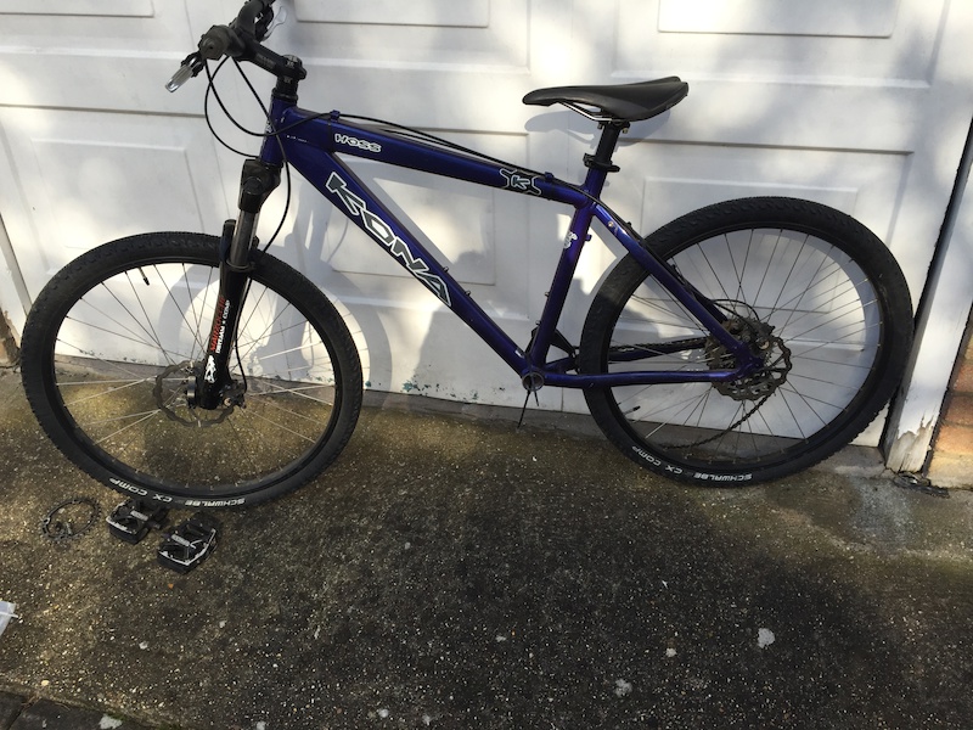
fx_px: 815
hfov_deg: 61.7
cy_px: 365
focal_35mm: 29
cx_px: 486
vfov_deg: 48.2
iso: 32
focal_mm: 4.15
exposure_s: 1/549
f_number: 2.2
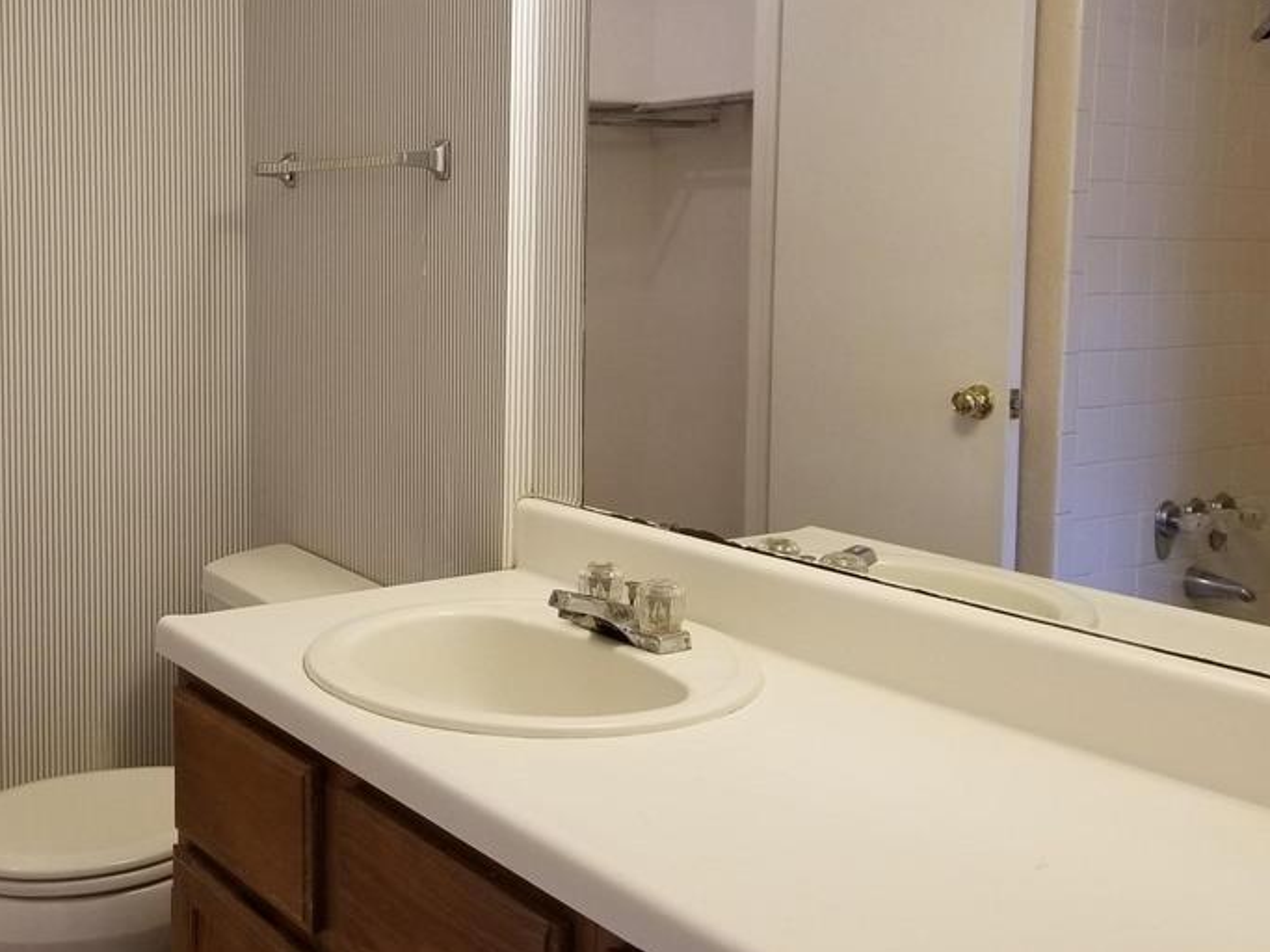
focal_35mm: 39
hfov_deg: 47.0
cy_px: 350
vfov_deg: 36.6
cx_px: 409
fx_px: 1431
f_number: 1.7
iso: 125
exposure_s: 1/60
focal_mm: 4.25
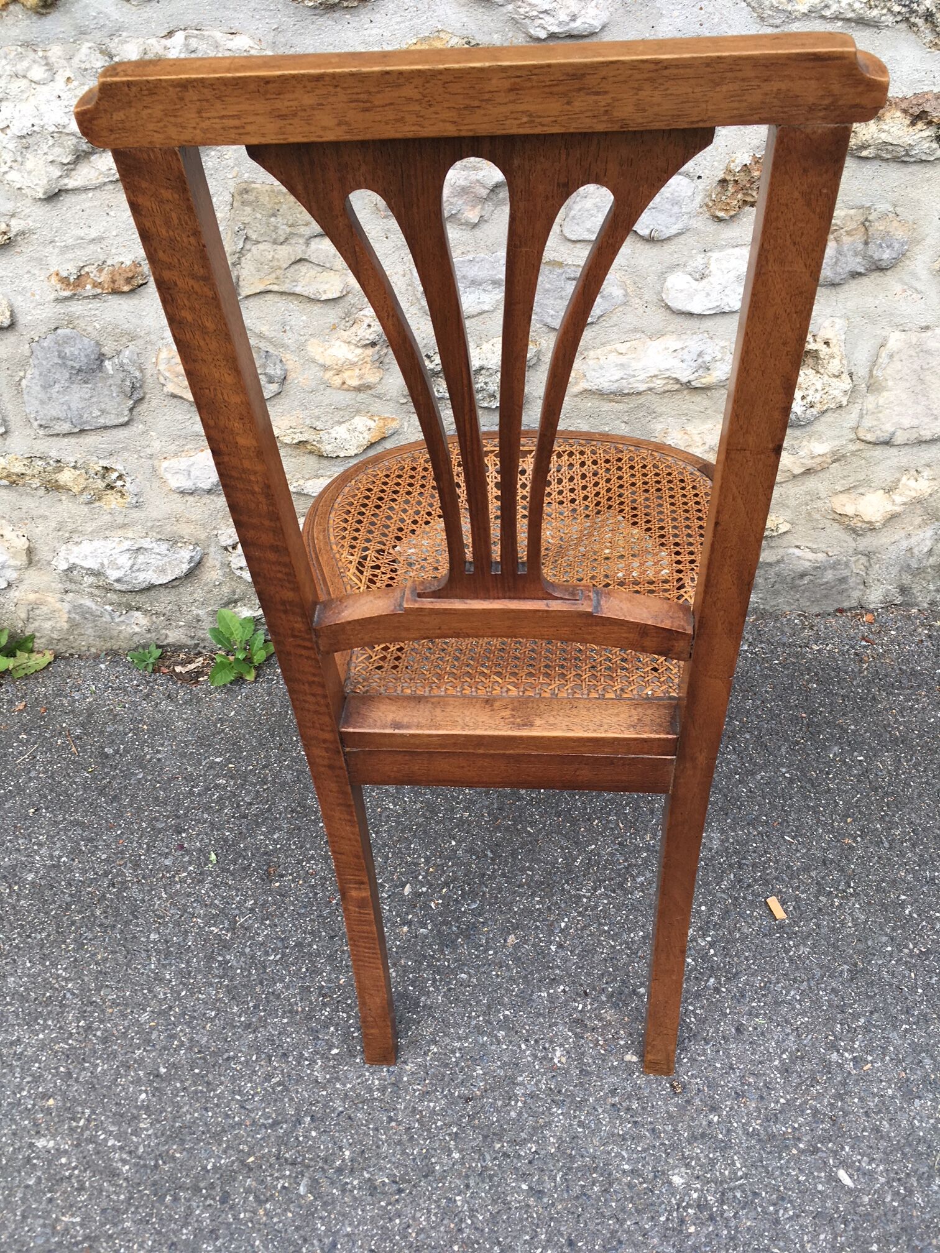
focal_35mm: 29
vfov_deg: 61.7
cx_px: 470
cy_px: 626
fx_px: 1050
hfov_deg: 48.2
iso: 25
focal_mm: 4.15
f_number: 2.2
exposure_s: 1/208
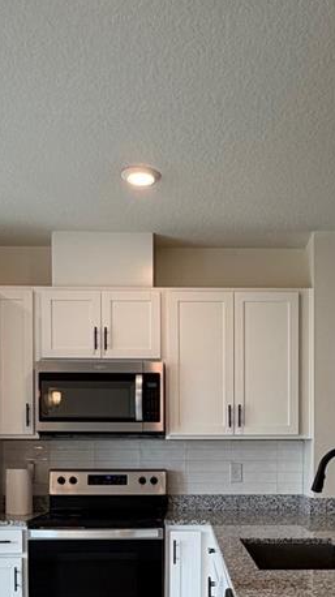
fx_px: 633
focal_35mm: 40
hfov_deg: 29.6
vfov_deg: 47.5
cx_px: 206
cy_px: 485
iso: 100
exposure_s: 1/120
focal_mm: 2.22
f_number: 2.2
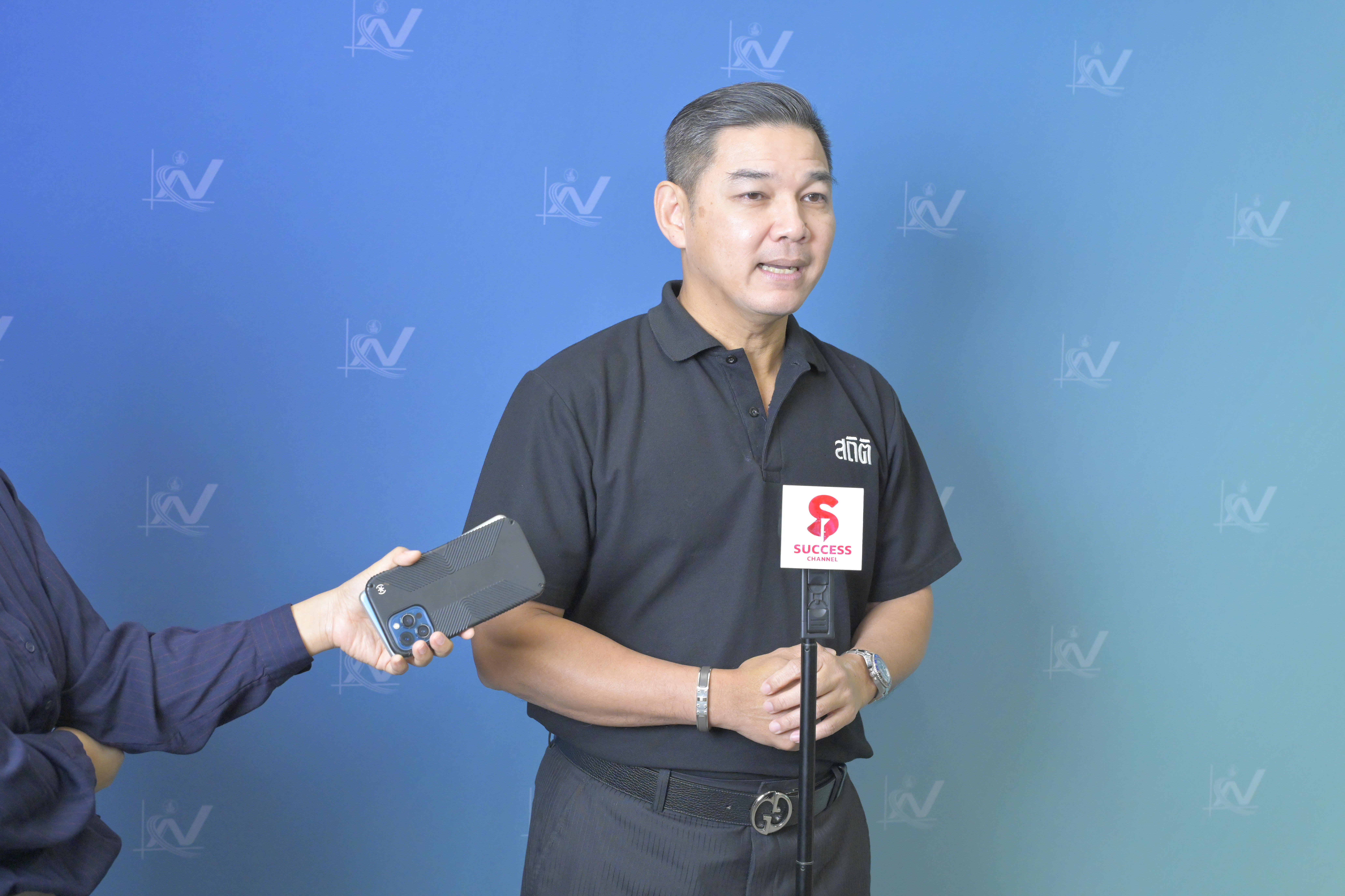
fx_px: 1868
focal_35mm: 50
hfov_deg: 39.6
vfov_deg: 27.0
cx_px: 672
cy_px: 448
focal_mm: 50
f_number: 5.6
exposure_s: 1/160
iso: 3200
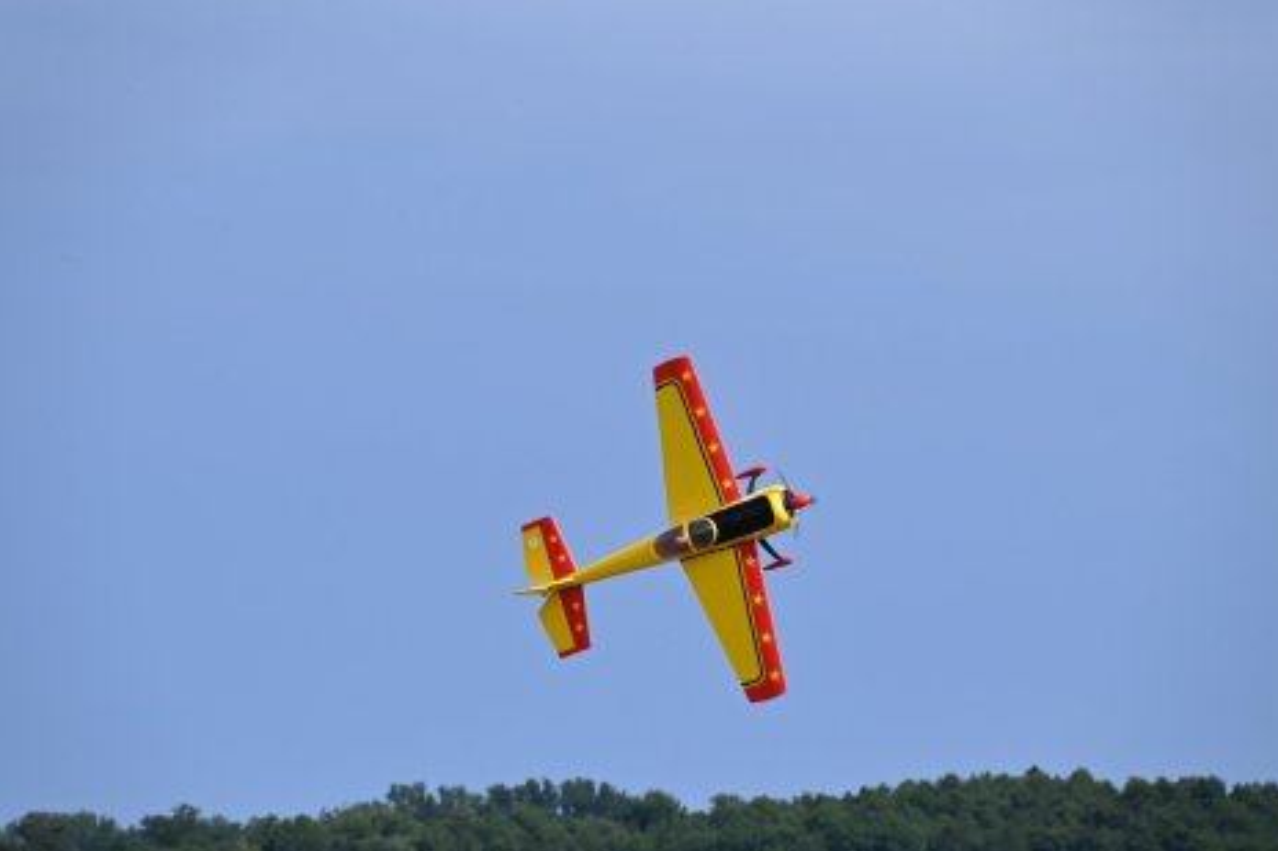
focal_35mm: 322
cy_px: 446
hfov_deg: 6.4
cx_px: 636
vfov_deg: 4.3
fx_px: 11426
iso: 640
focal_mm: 200
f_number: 7.1
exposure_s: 1/3200
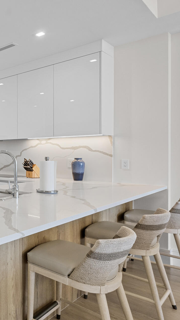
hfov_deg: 26.6
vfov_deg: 66.0
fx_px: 246
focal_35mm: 29
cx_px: -99
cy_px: 146
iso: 500
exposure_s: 1/10
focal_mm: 14
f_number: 8
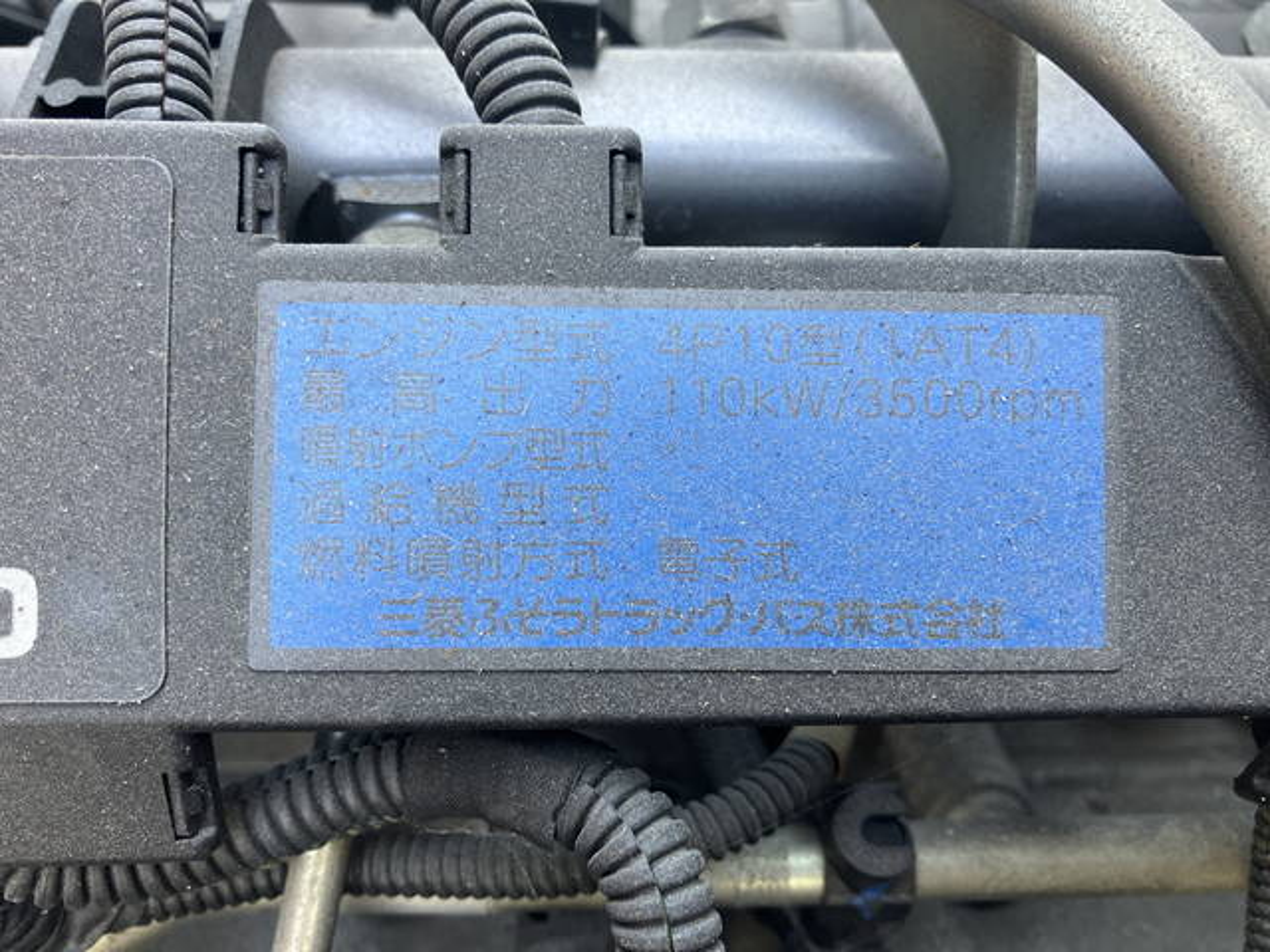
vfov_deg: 49.7
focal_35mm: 28
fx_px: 1027
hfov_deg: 63.4
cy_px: 476
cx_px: 635
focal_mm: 3.99
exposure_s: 1/121
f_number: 1.8
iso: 40
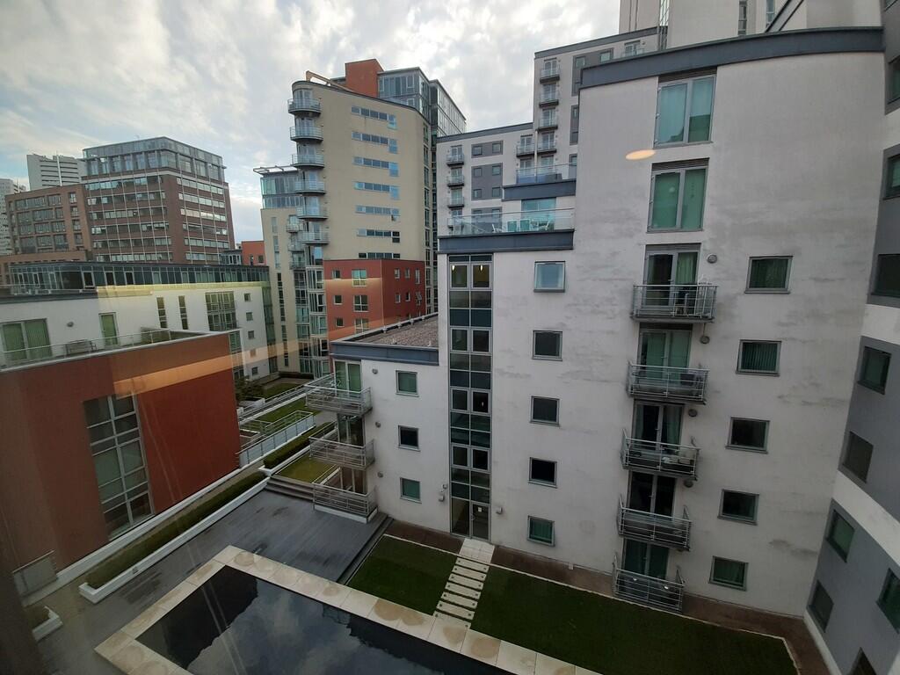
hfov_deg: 106.2
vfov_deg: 89.9
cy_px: 338
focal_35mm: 13
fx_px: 338
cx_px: 450
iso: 40
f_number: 2.2
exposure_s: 1/50
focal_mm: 1.42
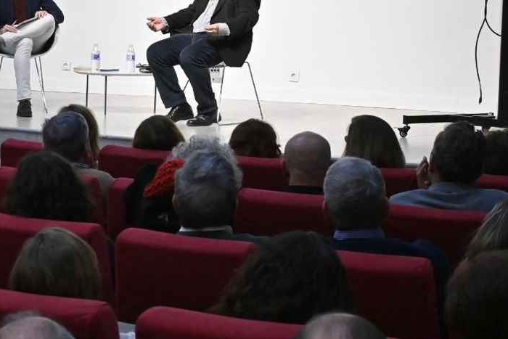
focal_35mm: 96
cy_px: 74
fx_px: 1355
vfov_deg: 14.2
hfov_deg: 21.0
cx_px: 120
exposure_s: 1/200
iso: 1250
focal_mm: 28
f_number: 5
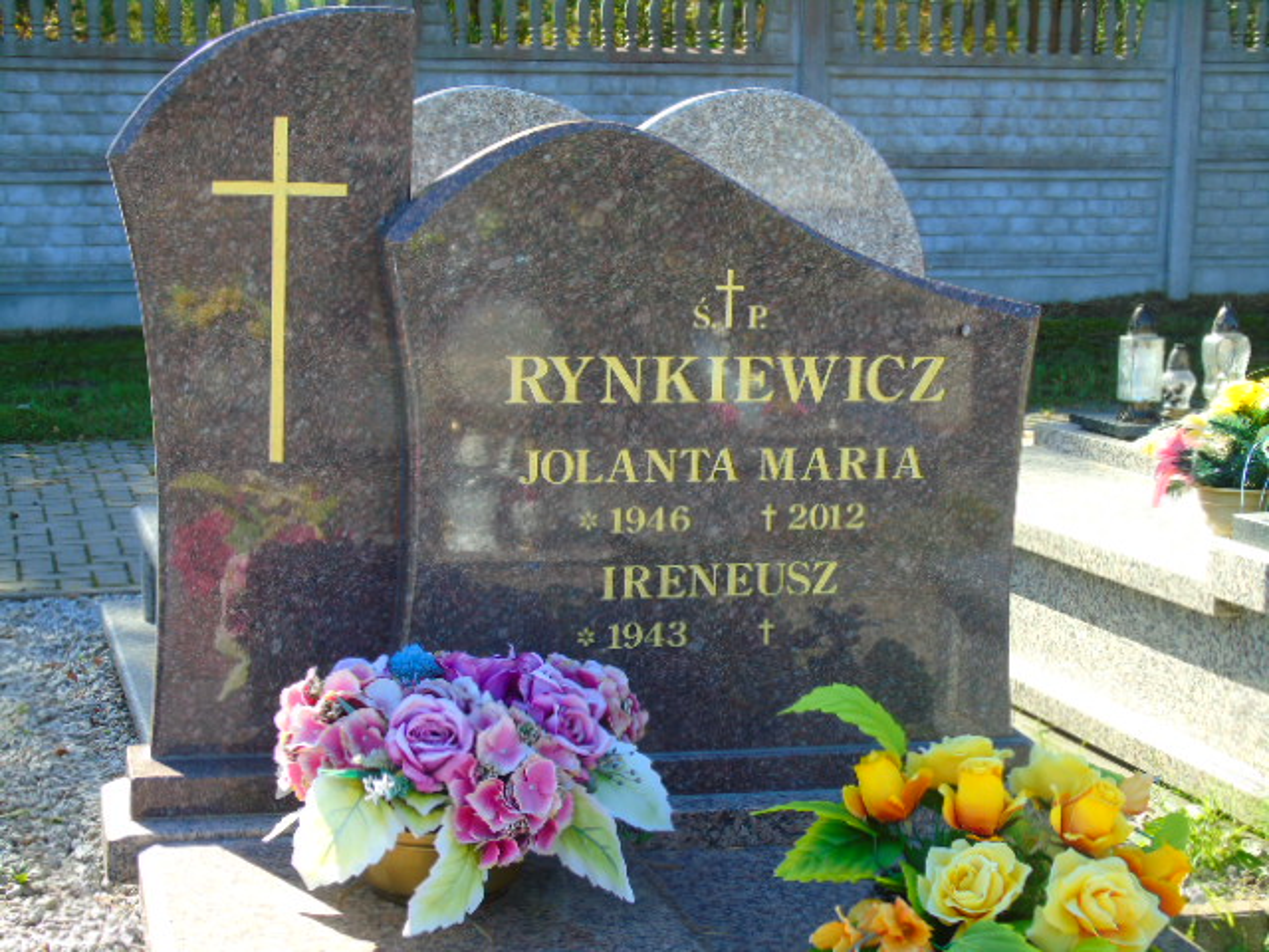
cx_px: 634
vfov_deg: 23.7
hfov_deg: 31.2
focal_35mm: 62
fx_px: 2273
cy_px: 476
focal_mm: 11
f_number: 4.5
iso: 80
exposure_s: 1/100
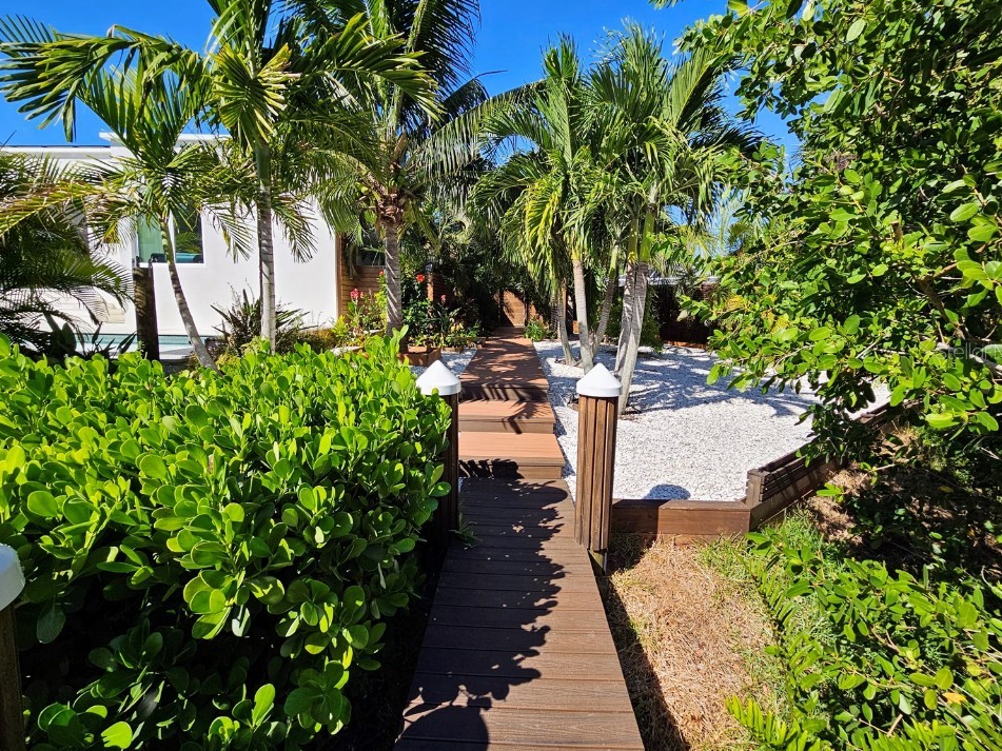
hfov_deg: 102.1
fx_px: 405
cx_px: 495
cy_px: 351
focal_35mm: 14
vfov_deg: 85.5
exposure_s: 1/1559
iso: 50
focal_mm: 2.2
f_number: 2.2
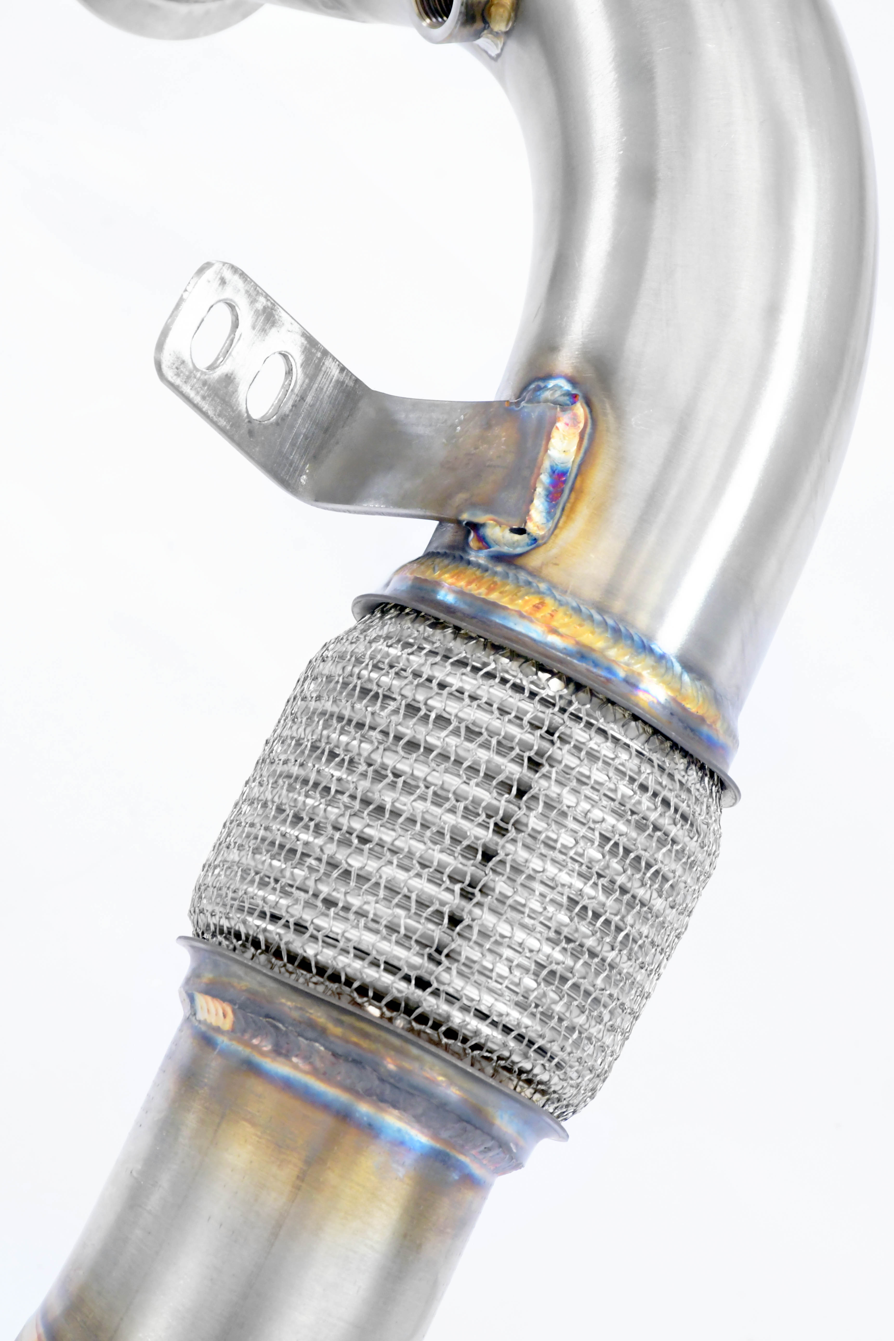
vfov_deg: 12.2
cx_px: 447
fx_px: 6258
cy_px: 670
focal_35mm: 168
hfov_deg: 8.2
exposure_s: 1/80
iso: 2500
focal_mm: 112
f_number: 13
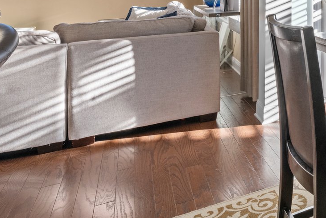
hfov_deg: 33.2
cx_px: 430
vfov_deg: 28.9
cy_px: -23
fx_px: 380
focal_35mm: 42
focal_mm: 15
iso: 400
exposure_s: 1/10
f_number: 8
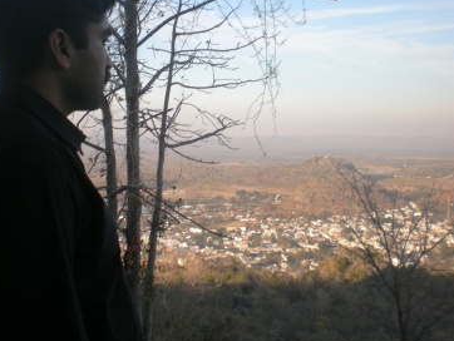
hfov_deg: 40.3
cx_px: 192
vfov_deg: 30.9
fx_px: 617
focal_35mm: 47
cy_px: 158
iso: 64
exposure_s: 1/160
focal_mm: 6.3
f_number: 4.6
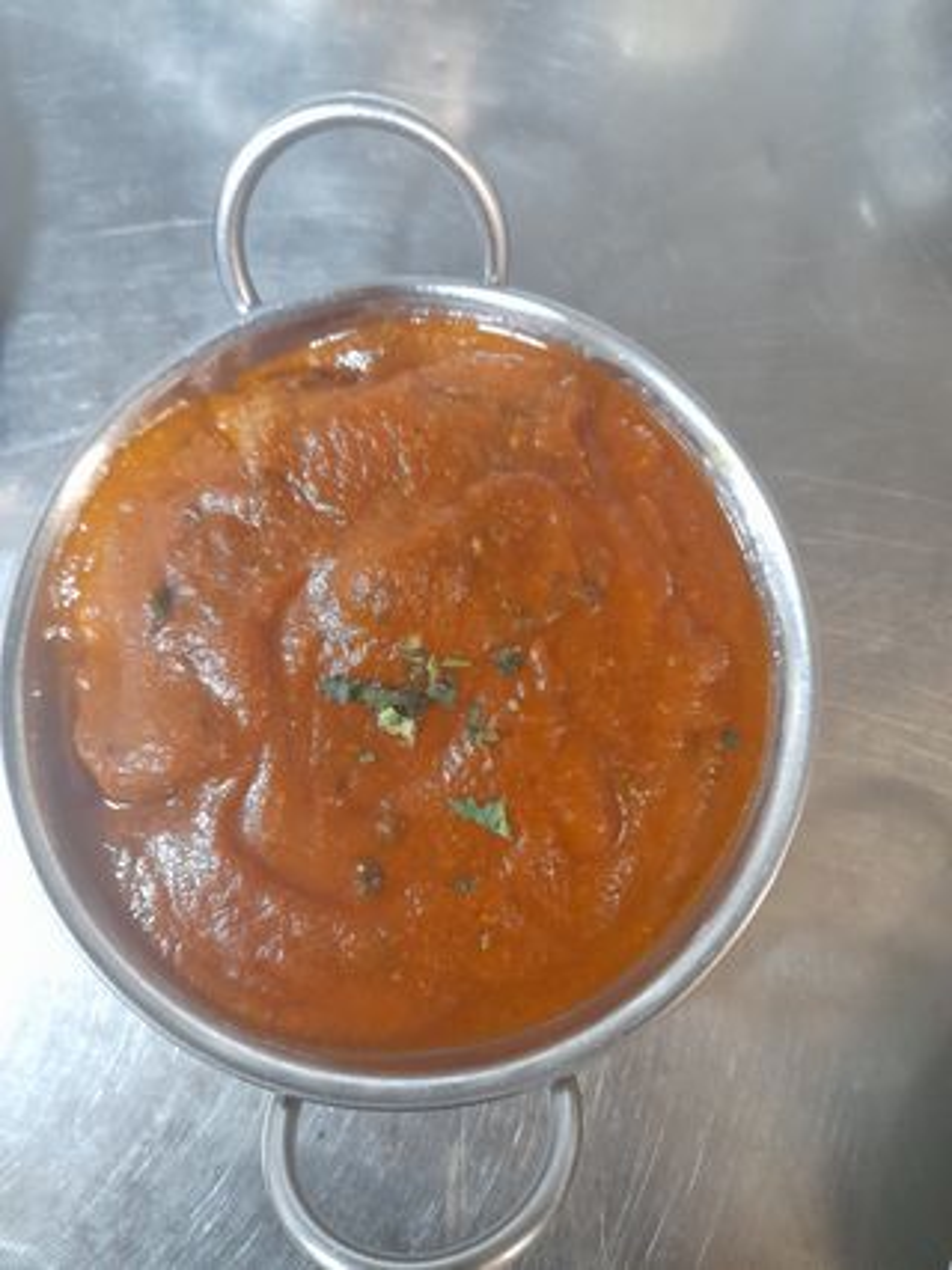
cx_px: 476
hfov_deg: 54.9
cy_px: 635
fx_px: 917
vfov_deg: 69.4
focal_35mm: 25
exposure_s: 1/25
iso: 500
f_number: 2
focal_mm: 4.6
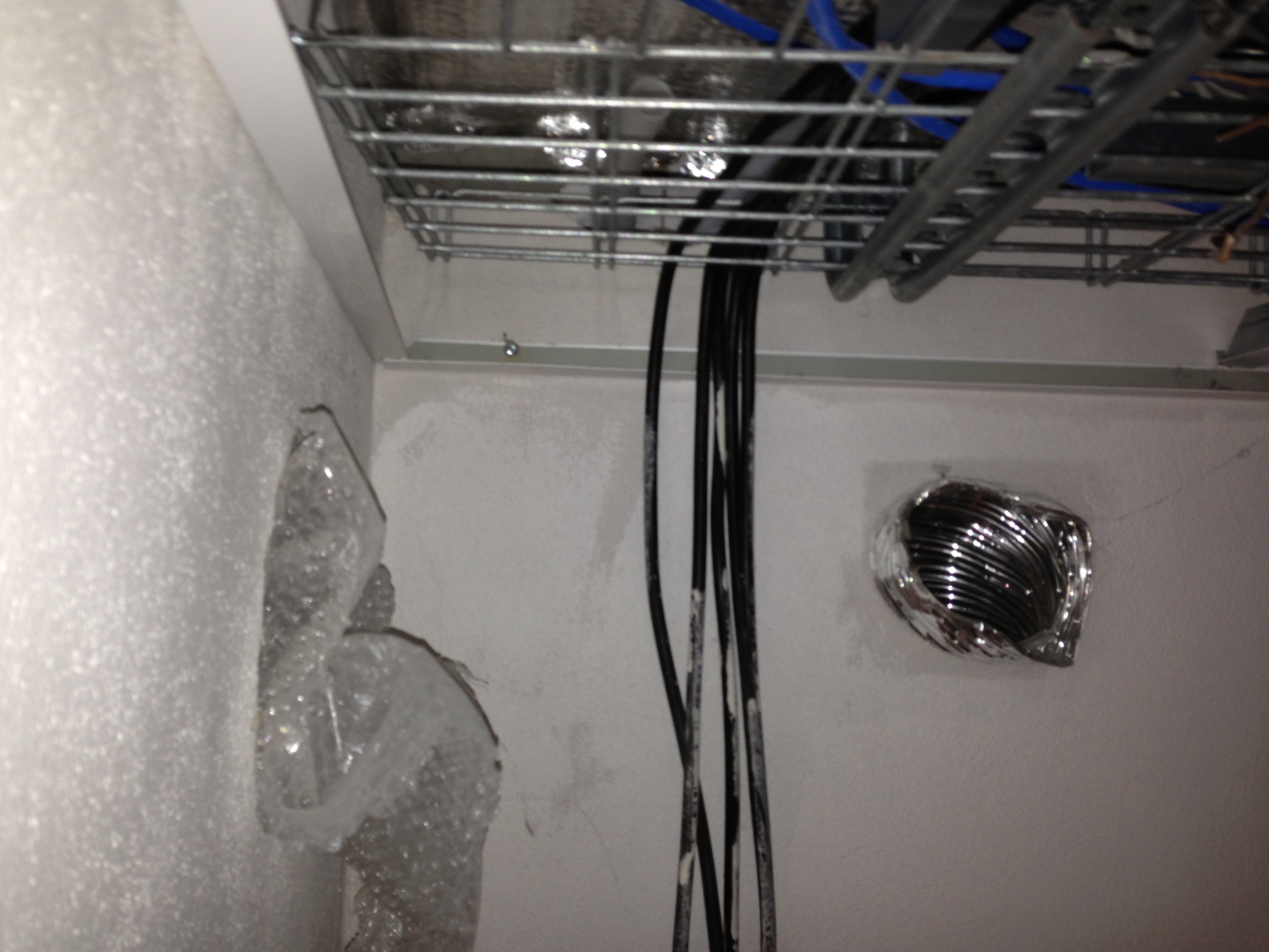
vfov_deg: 42.9
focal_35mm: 33
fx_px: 1210
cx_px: 634
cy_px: 476
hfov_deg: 55.4
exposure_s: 1/21
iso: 50
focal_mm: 4.13
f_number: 2.4
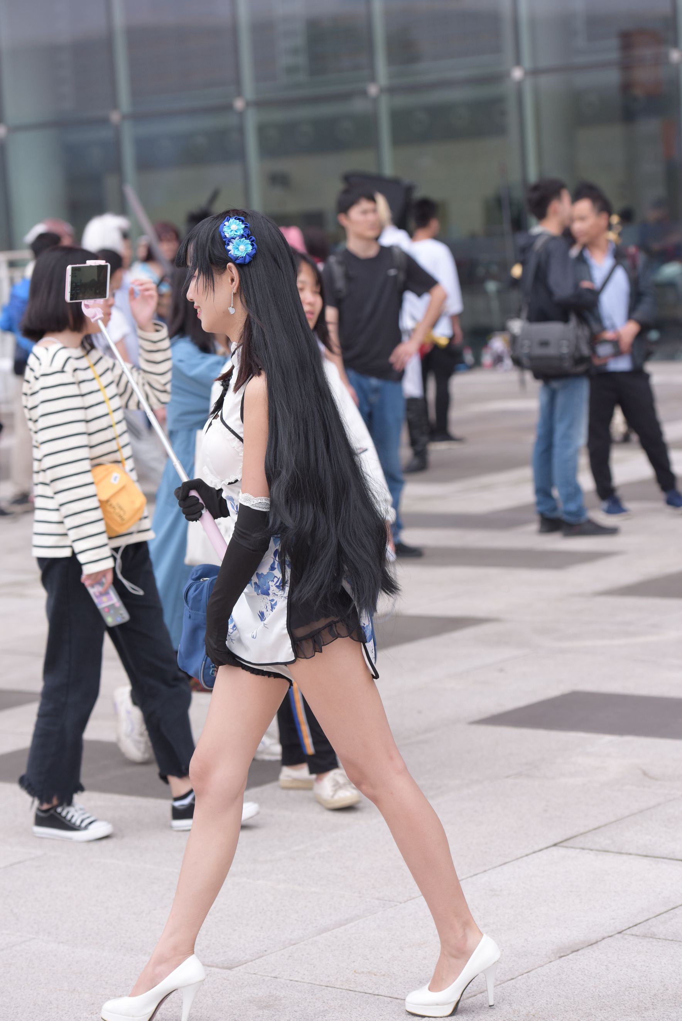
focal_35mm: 92
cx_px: 341
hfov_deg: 14.9
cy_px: 510
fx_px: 2612
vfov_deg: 22.1
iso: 400
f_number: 4
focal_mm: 92
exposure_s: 1/640
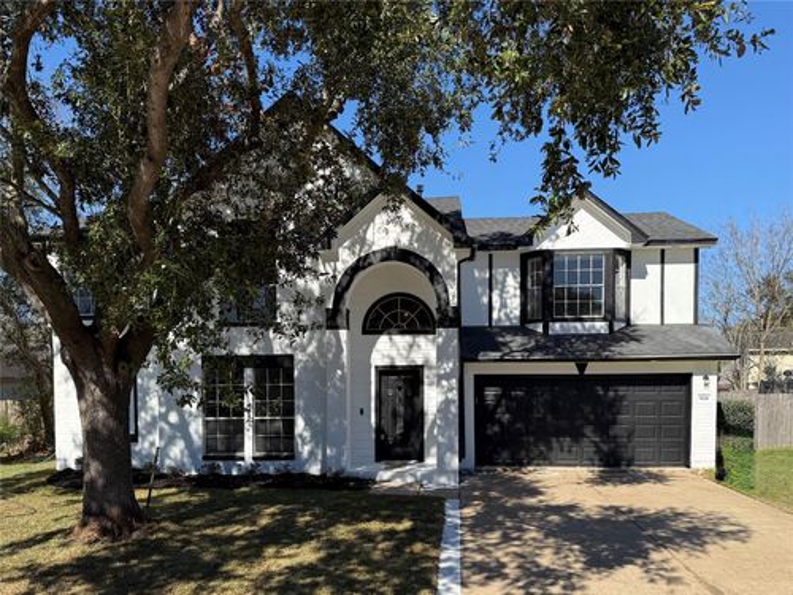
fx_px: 550
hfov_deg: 71.6
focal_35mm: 24
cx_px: 396
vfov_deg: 56.8
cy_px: 298
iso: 125
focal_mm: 6.76
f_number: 1.78
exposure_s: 1/4673
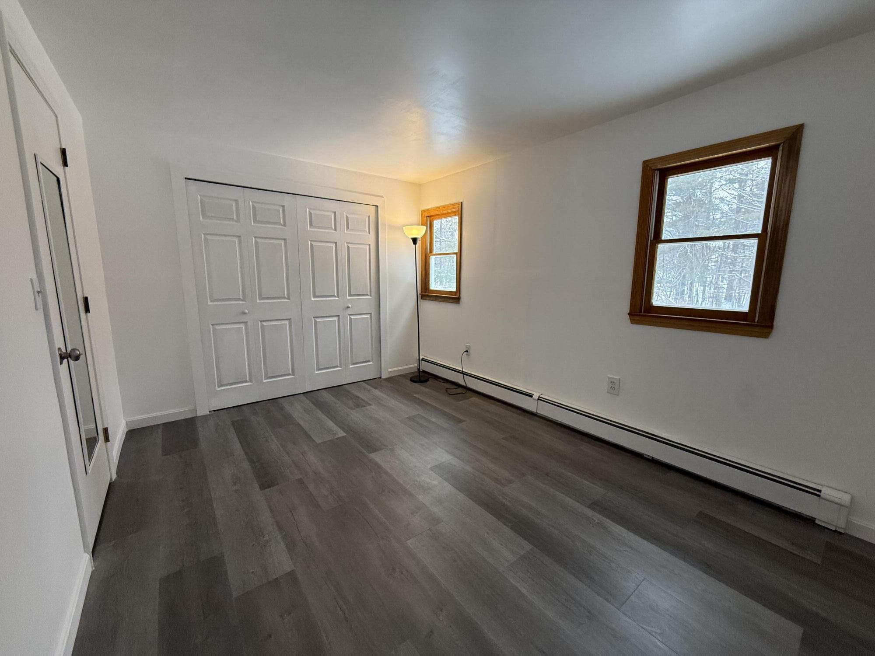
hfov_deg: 102.1
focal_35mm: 14
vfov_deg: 85.7
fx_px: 354
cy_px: 328
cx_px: 438
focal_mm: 2.22
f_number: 2.2
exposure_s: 1/120
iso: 250
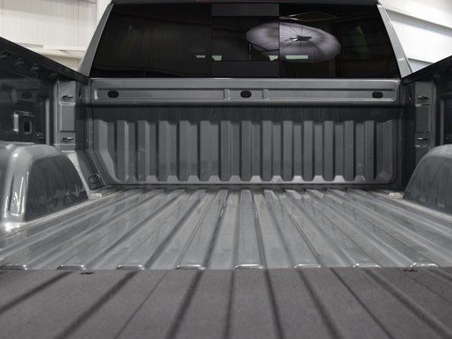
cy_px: 156
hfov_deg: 43.8
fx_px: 561
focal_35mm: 43
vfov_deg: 33.6
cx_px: 255
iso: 1600
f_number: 6.3
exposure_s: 1/60
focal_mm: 24
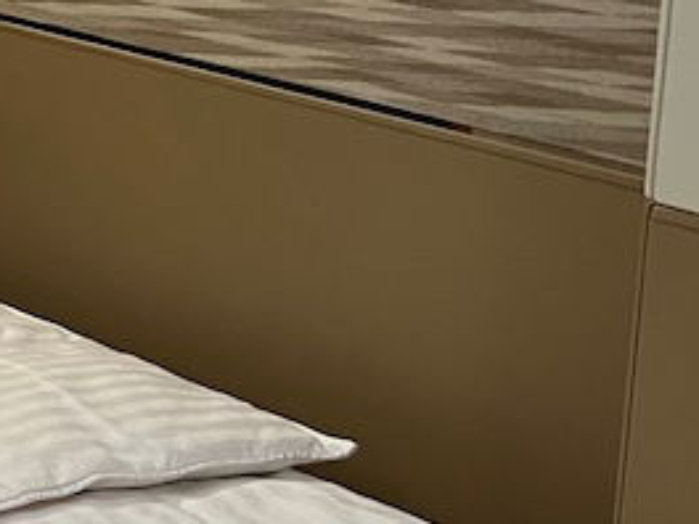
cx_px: -289
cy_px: 64
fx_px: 2383
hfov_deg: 15.6
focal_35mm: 118
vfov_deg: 12.5
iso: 400
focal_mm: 5.7
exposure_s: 1/51
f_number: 1.5
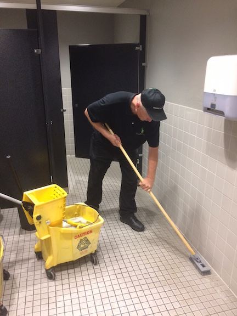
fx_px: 265
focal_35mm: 29
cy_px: 158
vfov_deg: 61.7
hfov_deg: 48.2
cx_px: 118
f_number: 2.2
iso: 200
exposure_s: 1/30
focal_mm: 4.15
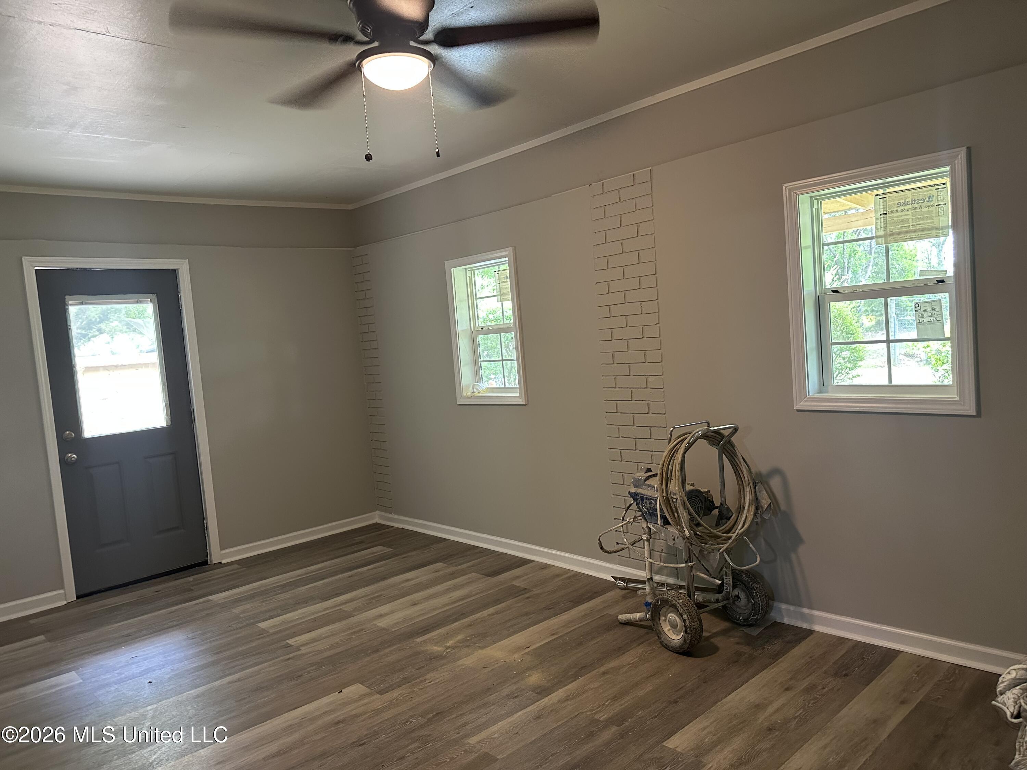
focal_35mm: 24
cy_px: 385
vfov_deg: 56.8
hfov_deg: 71.6
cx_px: 514
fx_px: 712
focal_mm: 6.86
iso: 500
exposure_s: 1/60
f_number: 1.78
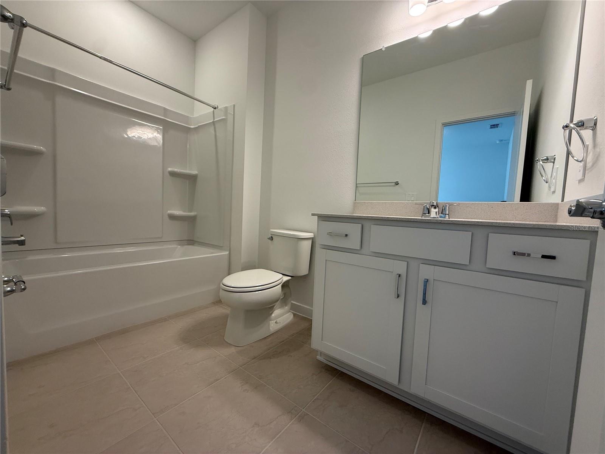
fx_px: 245
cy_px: 227
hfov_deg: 102.1
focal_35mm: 14
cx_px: 302
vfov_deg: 85.7
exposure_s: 1/120
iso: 125
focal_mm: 2.22
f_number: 2.2
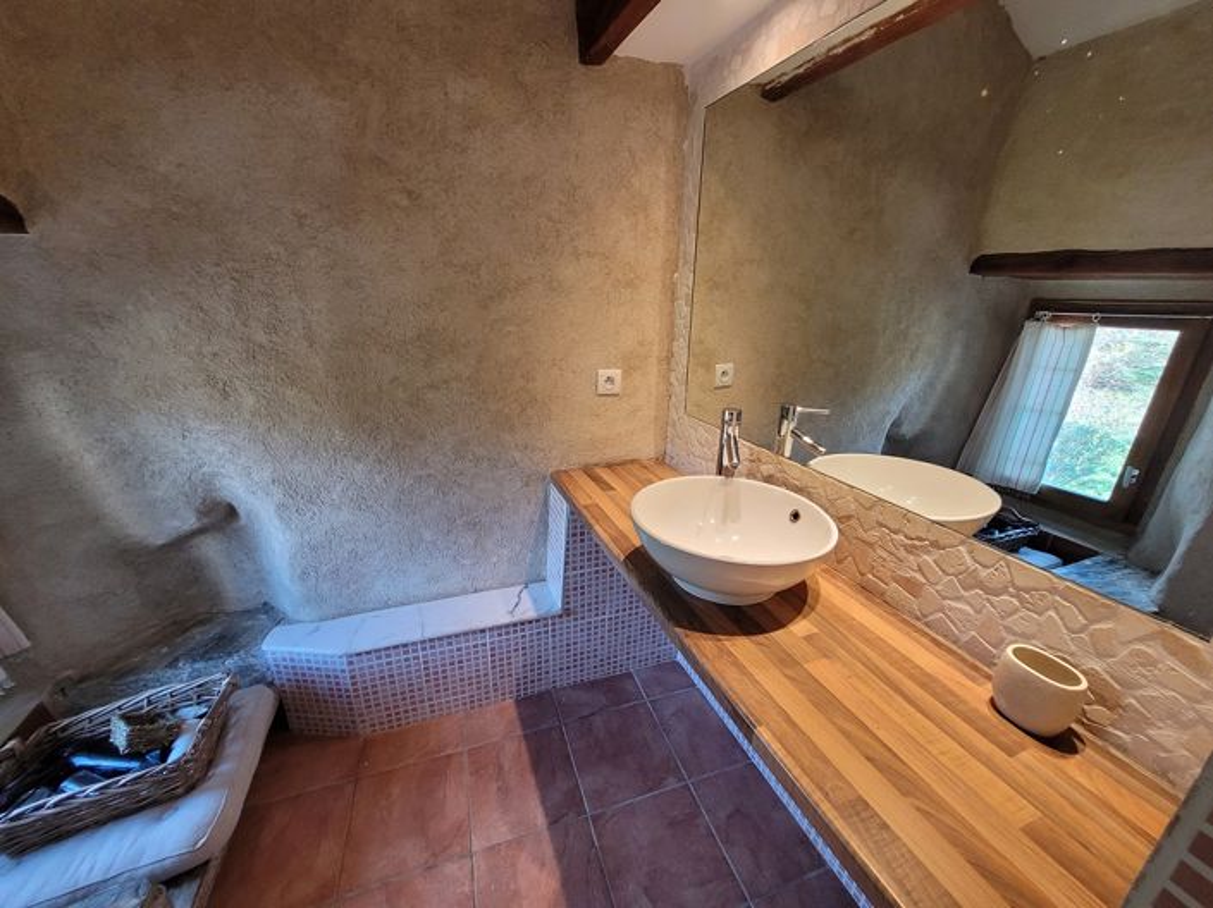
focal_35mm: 13
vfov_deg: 89.9
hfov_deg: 106.2
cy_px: 454
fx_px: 455
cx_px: 606
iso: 200
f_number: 2.2
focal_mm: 1.74
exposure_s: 1/50
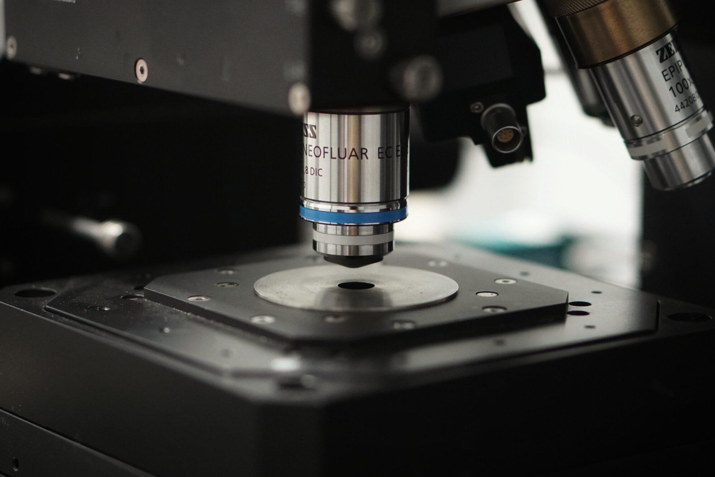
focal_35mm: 96
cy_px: 178
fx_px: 1907
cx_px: 395
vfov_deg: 14.2
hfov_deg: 21.2
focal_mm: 50
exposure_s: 1/160
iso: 2000
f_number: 2
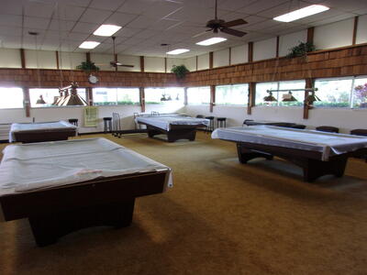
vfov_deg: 51.4
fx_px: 286
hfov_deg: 65.3
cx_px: 184
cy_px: 138
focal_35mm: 27
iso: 93
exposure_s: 1/34
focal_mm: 4.9
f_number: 3
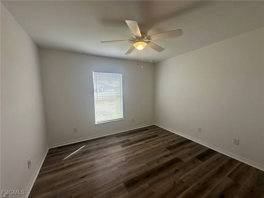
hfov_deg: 102.1
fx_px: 107
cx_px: 132
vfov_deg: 85.7
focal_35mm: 14
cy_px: 99
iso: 50
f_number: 2.2
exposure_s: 1/99
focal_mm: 2.22
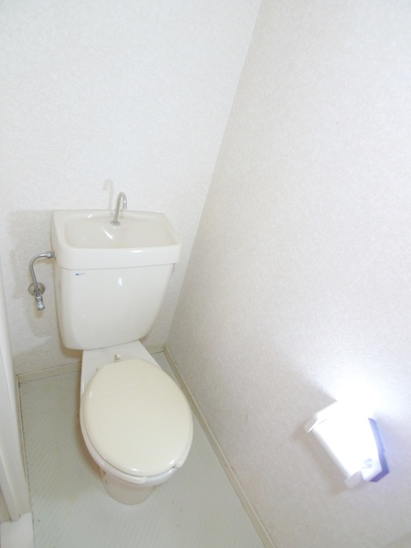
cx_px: 206
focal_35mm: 24
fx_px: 380
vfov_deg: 71.6
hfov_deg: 56.8
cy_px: 274
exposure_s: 1/30
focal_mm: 5.1
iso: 400
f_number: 2
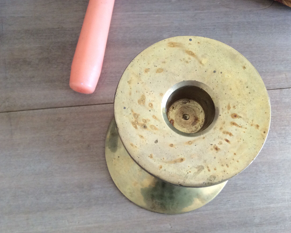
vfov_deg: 40.1
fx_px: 319
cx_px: 156
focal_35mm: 37
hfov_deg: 49.0
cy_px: 128
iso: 80
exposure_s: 1/25
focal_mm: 3.3
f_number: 2.4
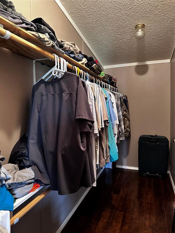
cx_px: 88
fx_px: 162
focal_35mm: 24
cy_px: 116
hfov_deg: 56.8
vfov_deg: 71.6
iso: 1000
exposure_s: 1/40
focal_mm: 6.86
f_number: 1.78
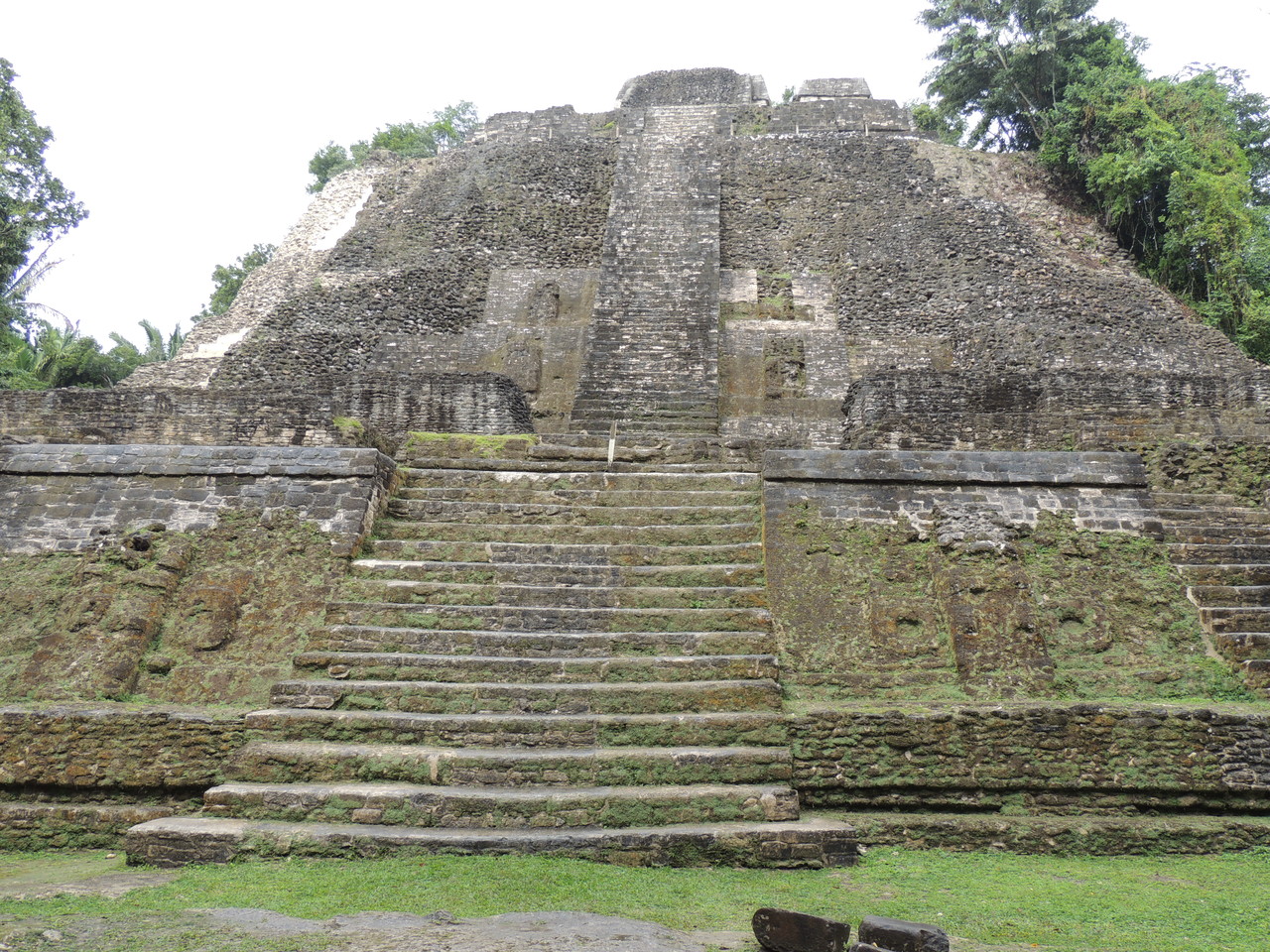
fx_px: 1211
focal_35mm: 33
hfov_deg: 55.4
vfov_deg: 42.9
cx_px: 635
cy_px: 476
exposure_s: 1/250
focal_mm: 5.8
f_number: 3.2
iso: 100
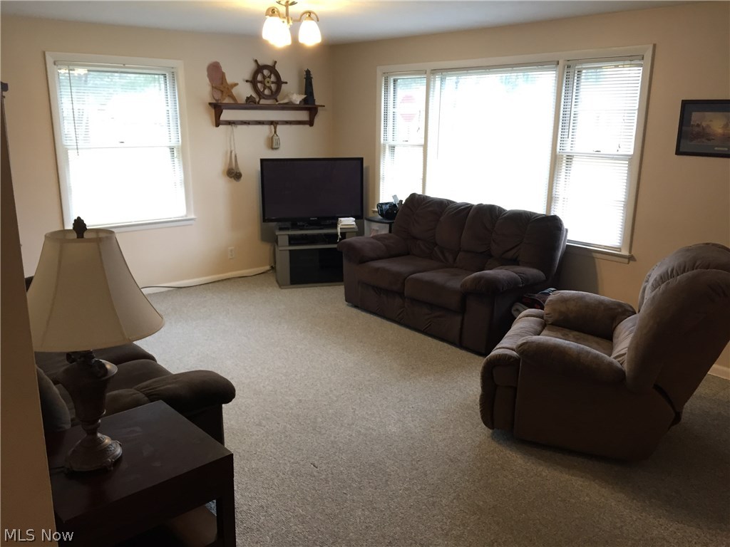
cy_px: 274
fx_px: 612
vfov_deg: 48.2
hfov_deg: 61.7
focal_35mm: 29
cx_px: 365
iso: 100
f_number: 2.2
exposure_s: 1/30
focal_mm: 4.15
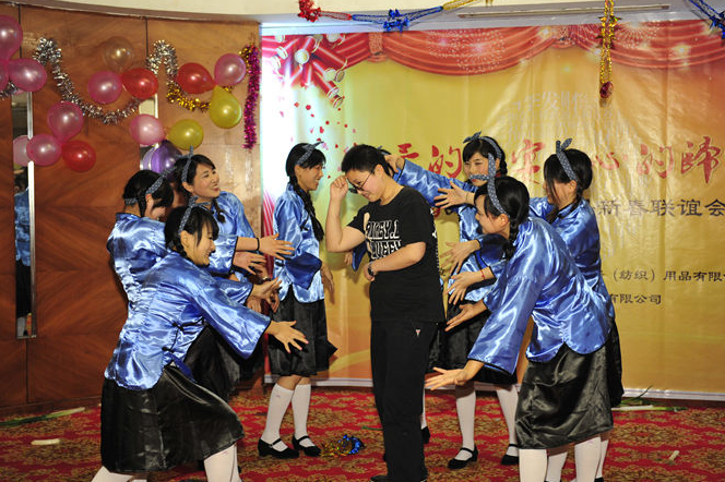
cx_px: 385
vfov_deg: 25.5
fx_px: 1067
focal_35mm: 53
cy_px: 251
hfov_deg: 37.5
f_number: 2.8
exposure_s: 1/160
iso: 1600
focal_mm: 44
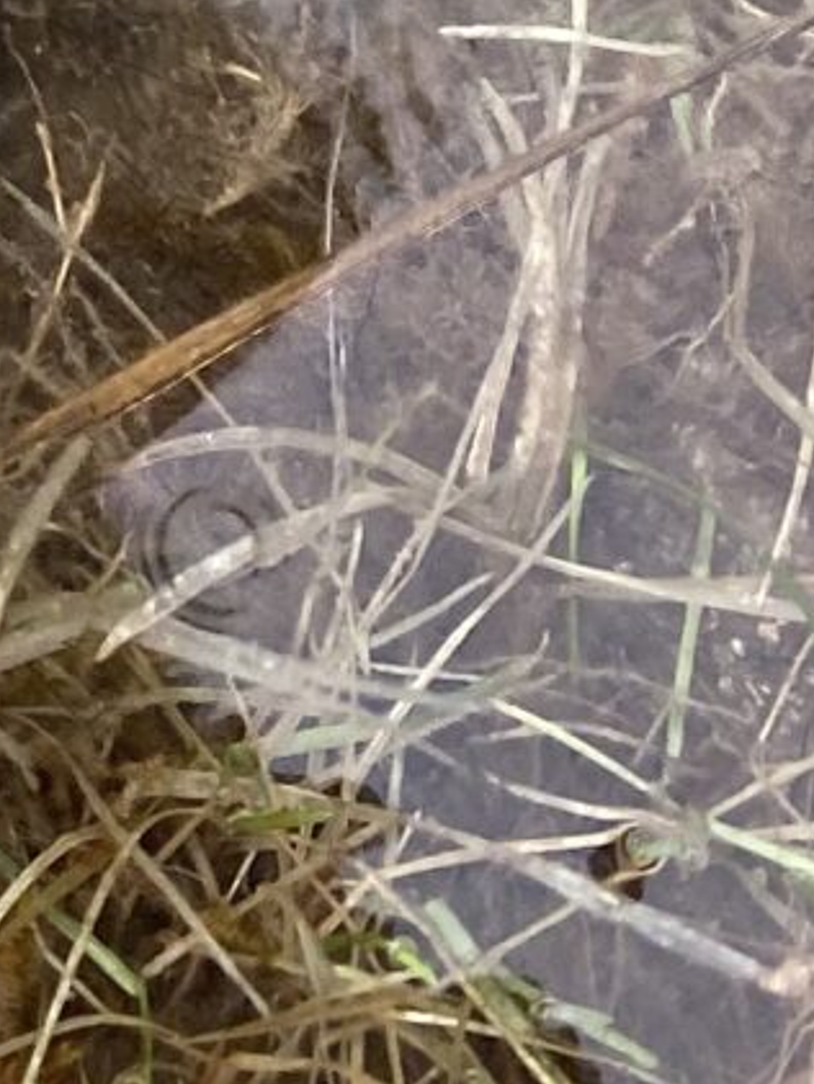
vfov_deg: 10.1
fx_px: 4951
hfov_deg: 8.7
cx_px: -1020
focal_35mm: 158
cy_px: -1921
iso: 32
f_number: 1.8
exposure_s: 1/517
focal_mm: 4.25
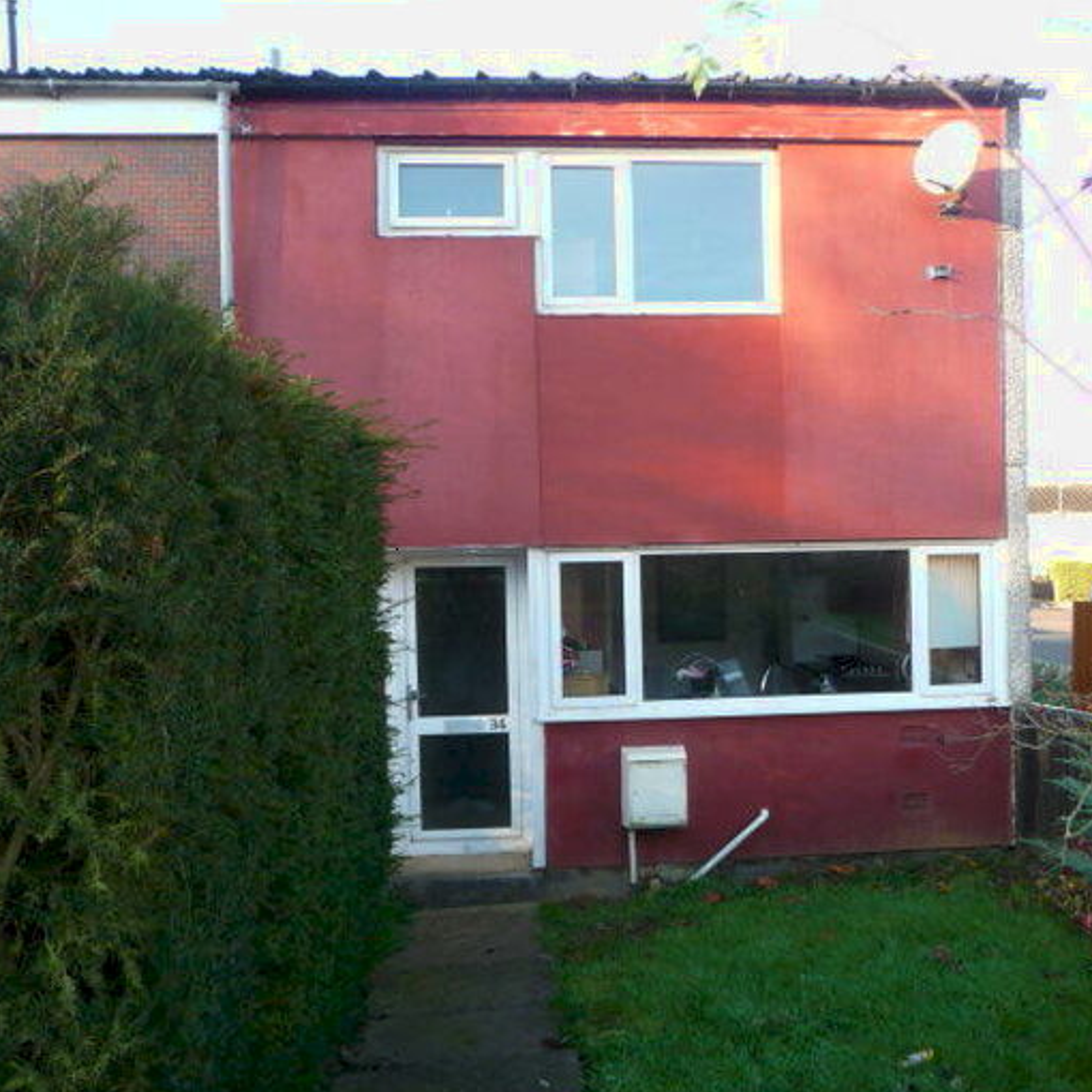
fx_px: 1213
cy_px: 543
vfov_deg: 48.5
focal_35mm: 34
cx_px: 593
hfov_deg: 48.4
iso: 100
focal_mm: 4.7
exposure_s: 1/100
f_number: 3.3
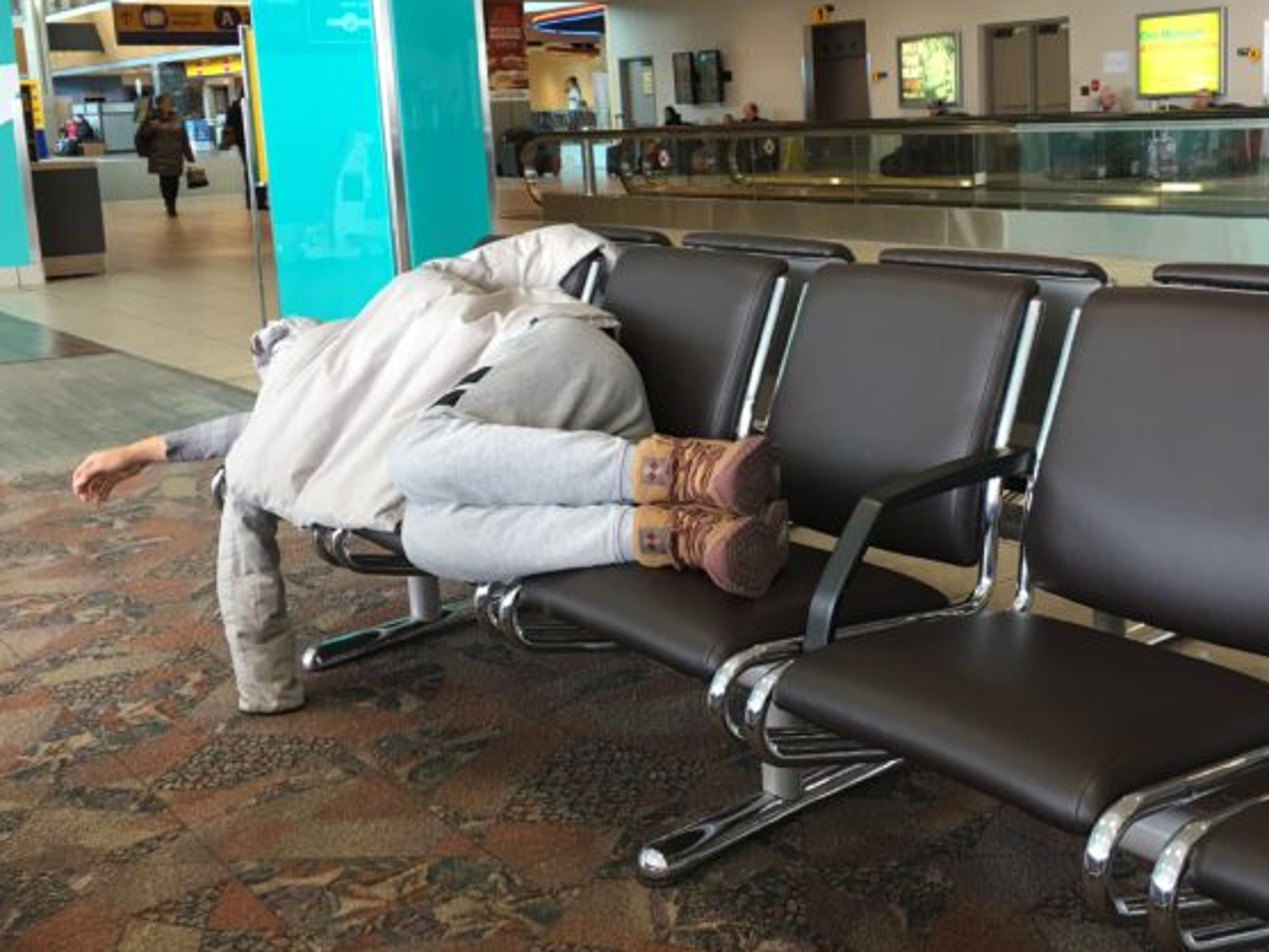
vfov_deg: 35.7
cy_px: 335
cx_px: 829
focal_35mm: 40
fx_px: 1467
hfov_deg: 46.2
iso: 25
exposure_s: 1/15
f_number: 2.2
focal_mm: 4.15
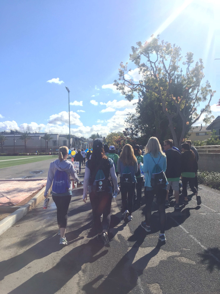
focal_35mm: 29
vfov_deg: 61.7
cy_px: 147
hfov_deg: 48.2
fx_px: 246
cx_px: 110
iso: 32
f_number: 2.2
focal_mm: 4.15
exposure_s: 1/1130
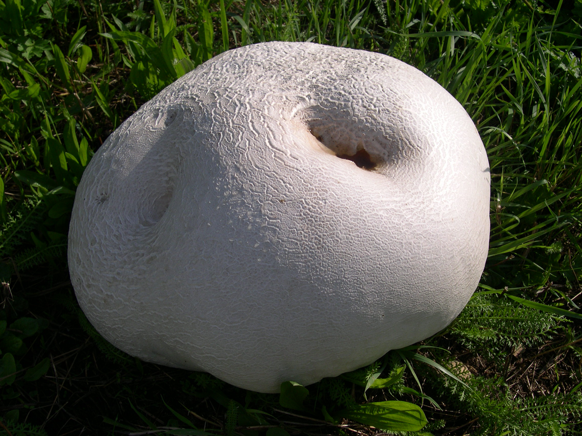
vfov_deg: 37.7
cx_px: 291
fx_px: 639
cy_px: 218
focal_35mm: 38
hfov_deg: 49.0
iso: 100
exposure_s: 1/274
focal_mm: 8
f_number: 7.6
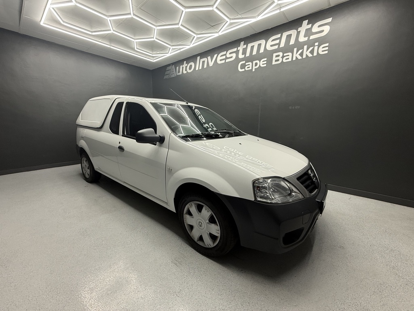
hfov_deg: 102.1
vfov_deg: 85.7
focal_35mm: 14
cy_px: 156
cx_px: 207
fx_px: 167
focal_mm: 2.22
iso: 100
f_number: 2.2
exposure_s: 1/100
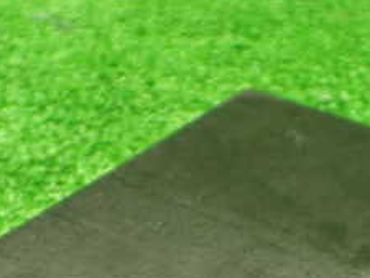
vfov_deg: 17.7
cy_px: 316
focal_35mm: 80
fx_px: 856
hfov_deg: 24.2
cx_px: 263
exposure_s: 1/100
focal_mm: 5.4
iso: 800
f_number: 2.3
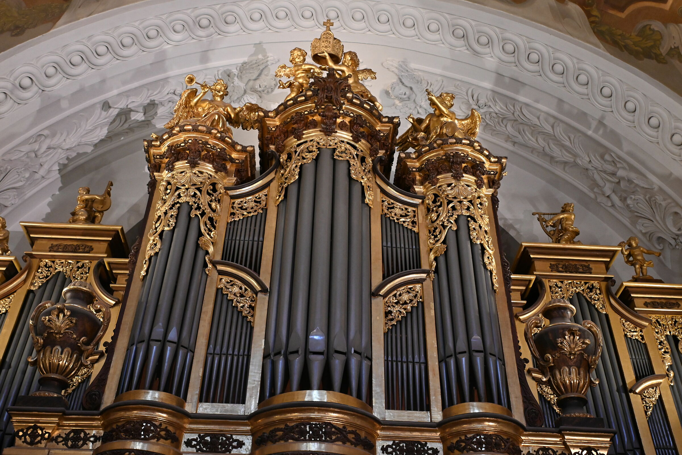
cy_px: 228
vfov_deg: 36.9
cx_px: 341
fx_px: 682
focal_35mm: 36
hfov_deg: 53.1
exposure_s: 1/60
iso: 2000
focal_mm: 24
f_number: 4
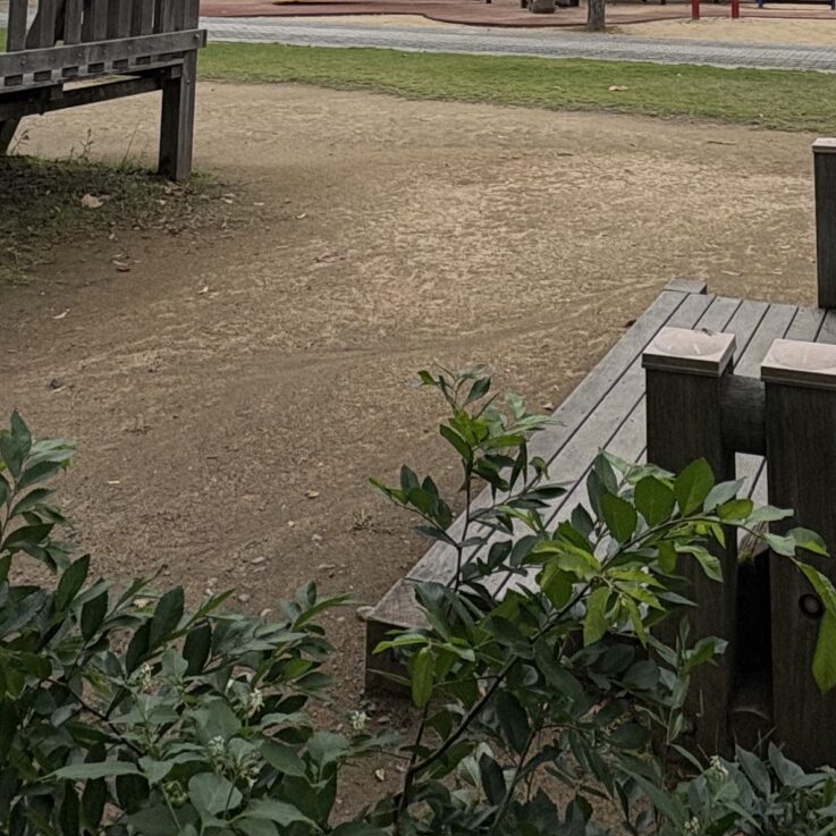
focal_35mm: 42
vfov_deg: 31.9
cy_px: -213
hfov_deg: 39.2
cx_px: 601
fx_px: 1148
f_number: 2.2
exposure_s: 1/1672
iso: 40
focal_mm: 2.22
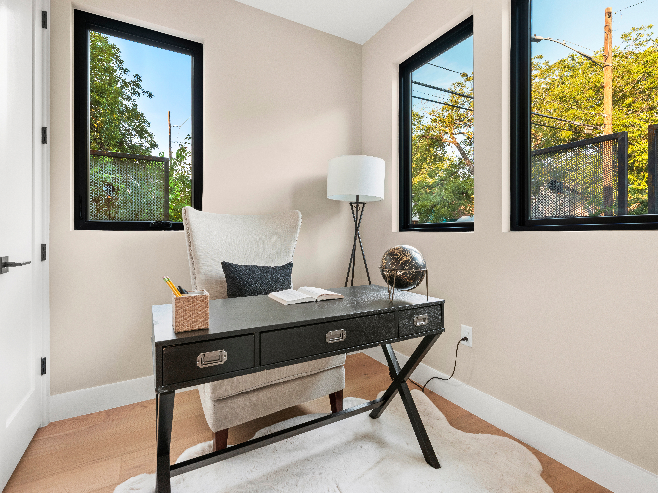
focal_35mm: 17
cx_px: 329
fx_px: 323
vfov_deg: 74.7
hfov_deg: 91.0
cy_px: 246
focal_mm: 20.9
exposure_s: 1/1.25
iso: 400
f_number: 13
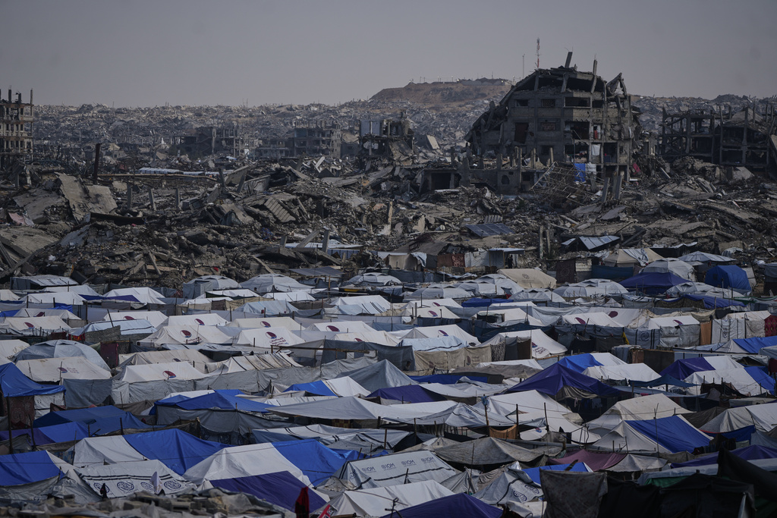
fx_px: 3367
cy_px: 259
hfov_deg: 13.2
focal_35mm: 156
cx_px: 388
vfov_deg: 8.8
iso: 50
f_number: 5.6
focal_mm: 156
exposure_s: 1/1000
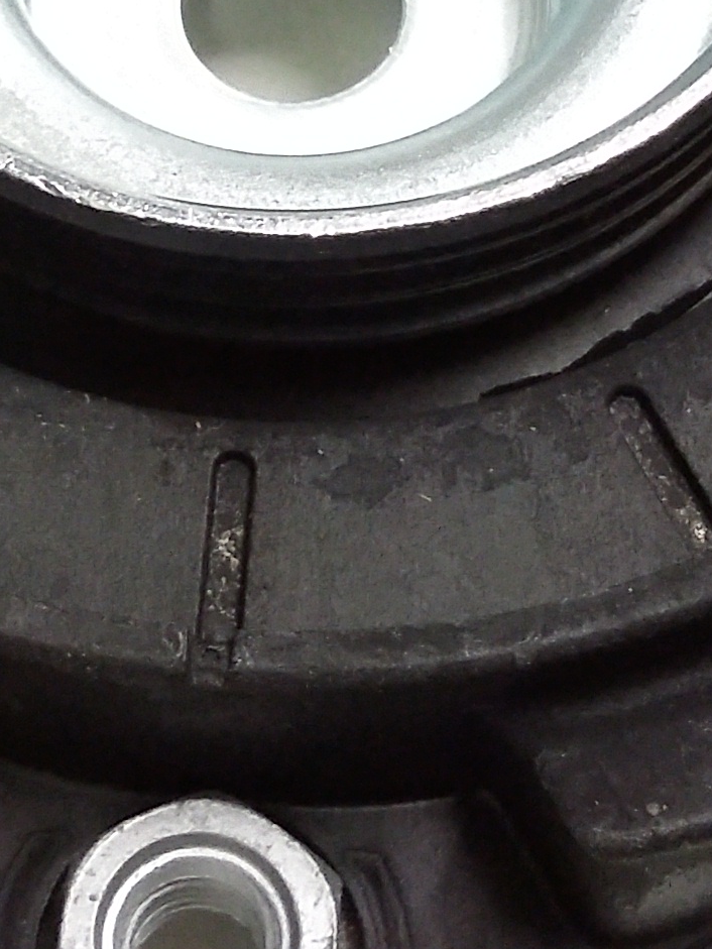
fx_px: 3043
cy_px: 143
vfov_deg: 17.5
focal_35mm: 111
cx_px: 241
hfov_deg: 13.3
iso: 320
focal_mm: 3.4
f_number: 2.4
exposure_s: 1/15
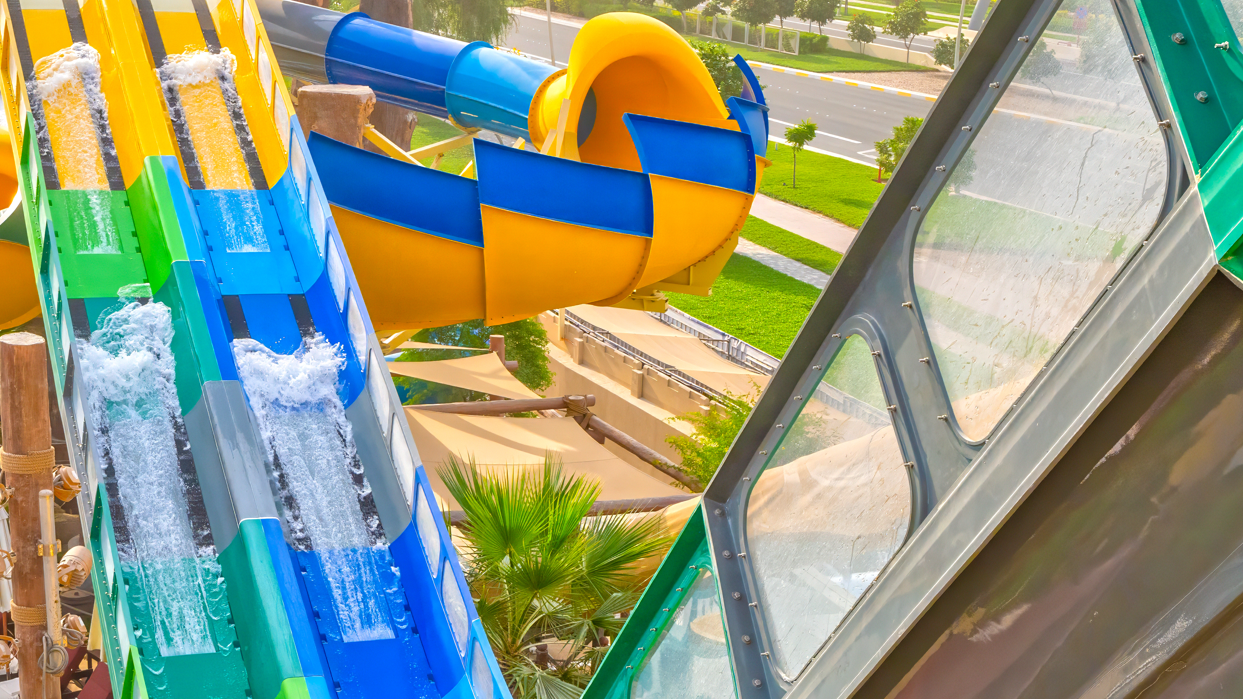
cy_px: 645
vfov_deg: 19.3
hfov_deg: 33.7
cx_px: 319
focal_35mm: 61
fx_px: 2010
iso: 500
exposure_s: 1/1250
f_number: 8
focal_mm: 24
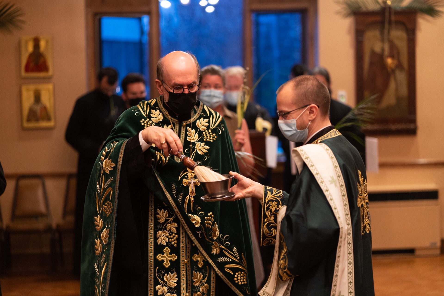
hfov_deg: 23.9
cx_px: 222
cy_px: 148
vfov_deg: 16.1
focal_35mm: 85
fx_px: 1048
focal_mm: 85
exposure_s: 1/100
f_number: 1.8
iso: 1250
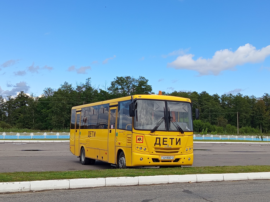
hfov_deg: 39.7
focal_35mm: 48
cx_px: 135
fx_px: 374
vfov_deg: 30.3
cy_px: 101
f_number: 1.7
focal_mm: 5.24
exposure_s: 1/786
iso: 51
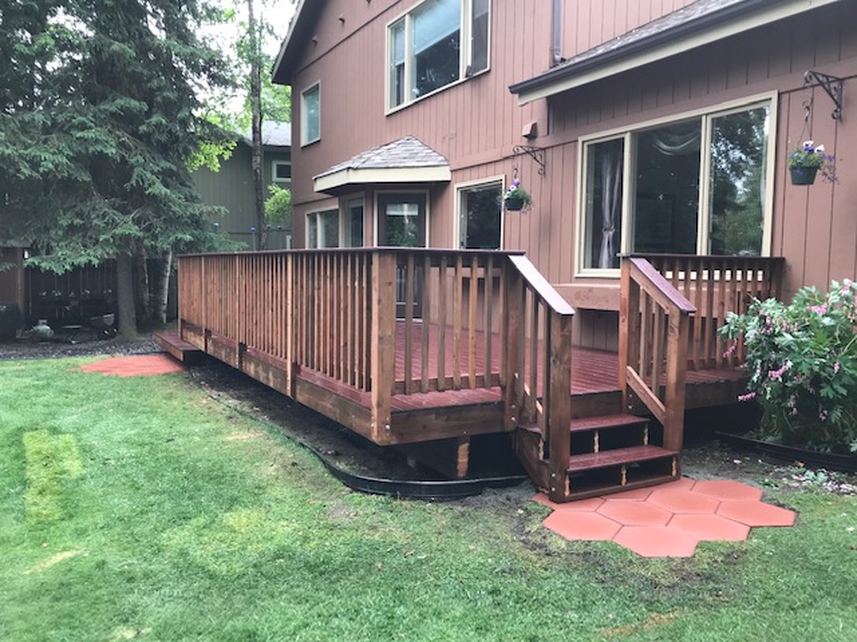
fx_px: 693
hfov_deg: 63.4
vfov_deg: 49.7
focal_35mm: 28
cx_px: 428
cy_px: 321
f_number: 1.8
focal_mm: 3.99
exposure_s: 1/90
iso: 25
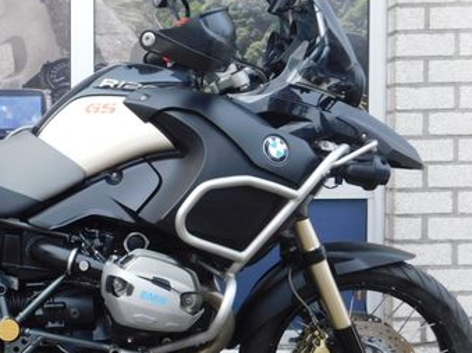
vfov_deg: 21.6
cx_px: 47
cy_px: 204
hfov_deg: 27.5
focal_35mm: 68
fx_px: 927
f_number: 3.5
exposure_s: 1/30
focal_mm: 6.3
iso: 220
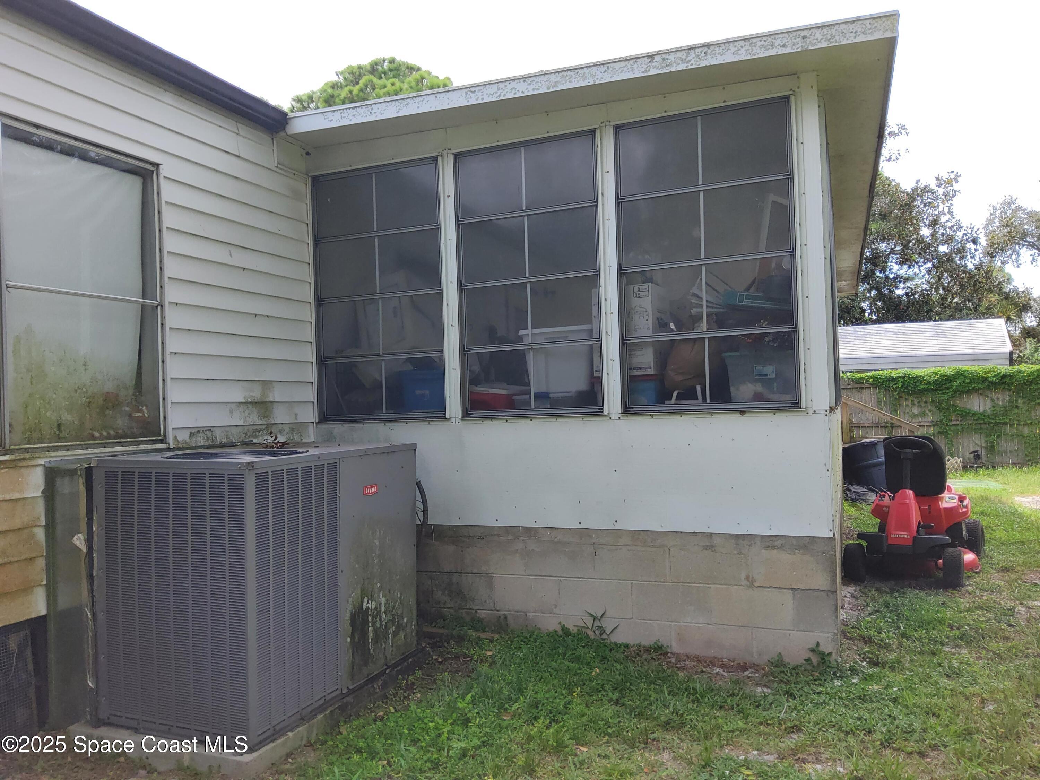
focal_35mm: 26
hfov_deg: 67.3
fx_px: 781
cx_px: 520
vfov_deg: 53.1
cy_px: 390
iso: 50
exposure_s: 1/364
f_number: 2
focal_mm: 3.08
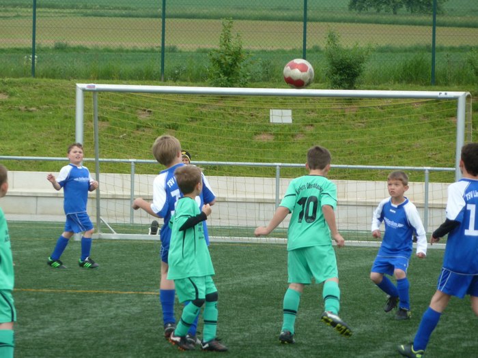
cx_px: 239
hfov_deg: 6.6
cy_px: 179
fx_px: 4143
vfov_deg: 5.0
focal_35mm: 300
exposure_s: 1/250
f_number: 4.9
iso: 160
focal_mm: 49.2
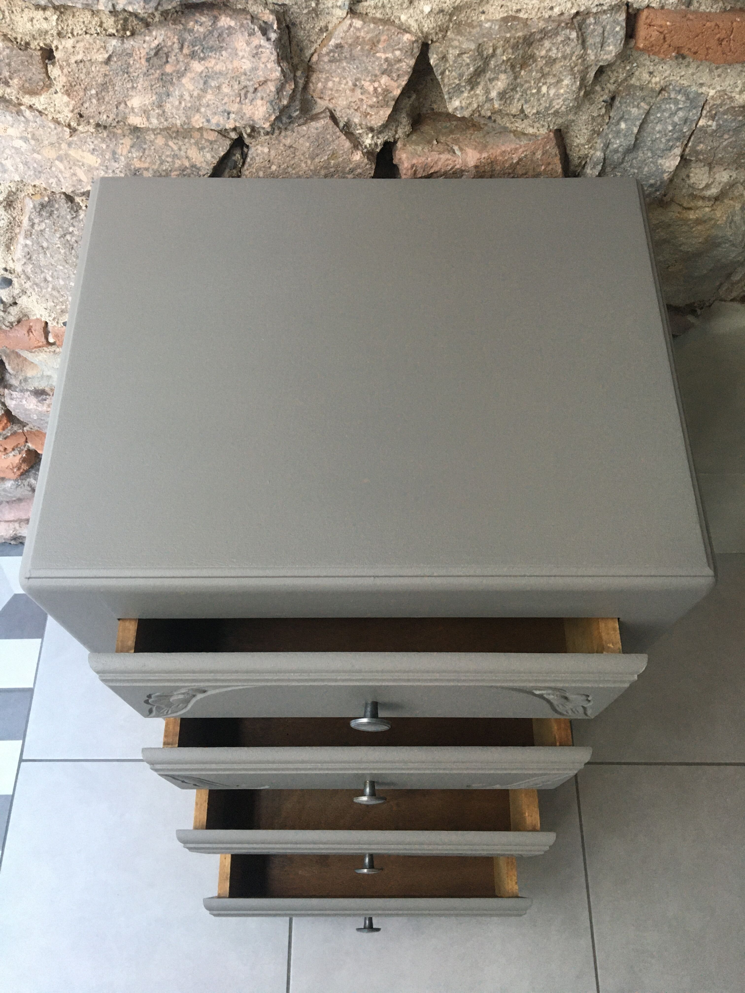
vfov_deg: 61.7
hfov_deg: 48.2
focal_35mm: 29
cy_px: 496
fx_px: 832
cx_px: 372
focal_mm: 4.15
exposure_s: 1/33
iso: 160
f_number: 2.2
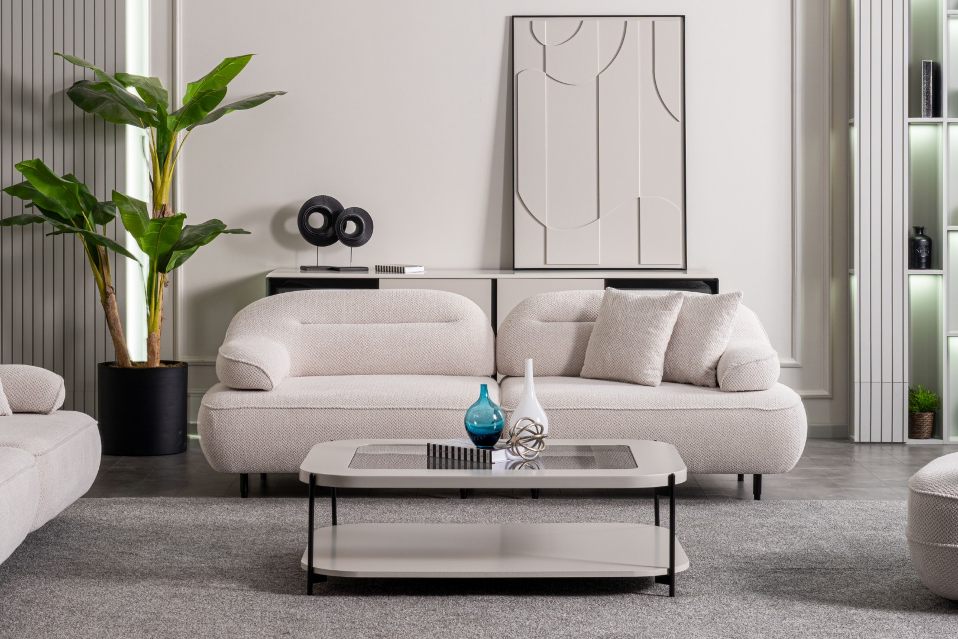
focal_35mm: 45
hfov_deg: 43.6
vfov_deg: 29.9
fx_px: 1197
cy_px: 320
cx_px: 479
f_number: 11
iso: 100
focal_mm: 45
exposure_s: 1
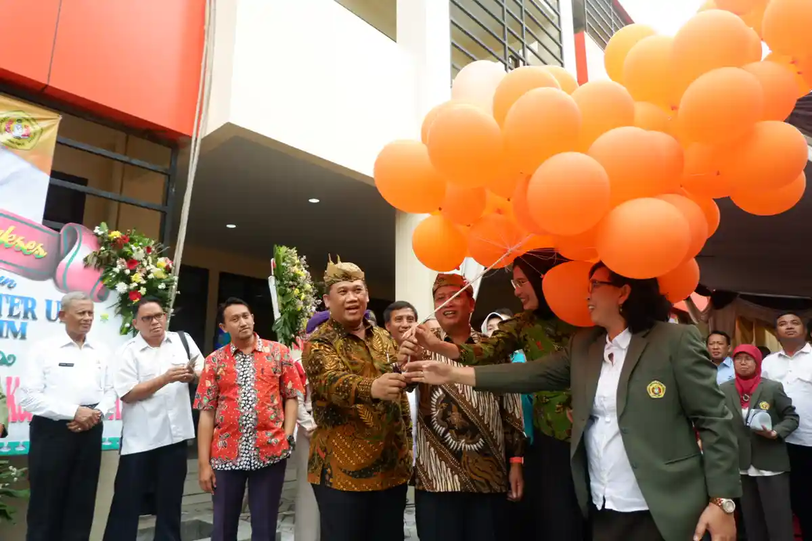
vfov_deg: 53.1
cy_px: 270
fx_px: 541
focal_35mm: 24
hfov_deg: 73.7
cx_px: 406
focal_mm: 16
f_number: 3.5
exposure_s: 1/150
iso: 200
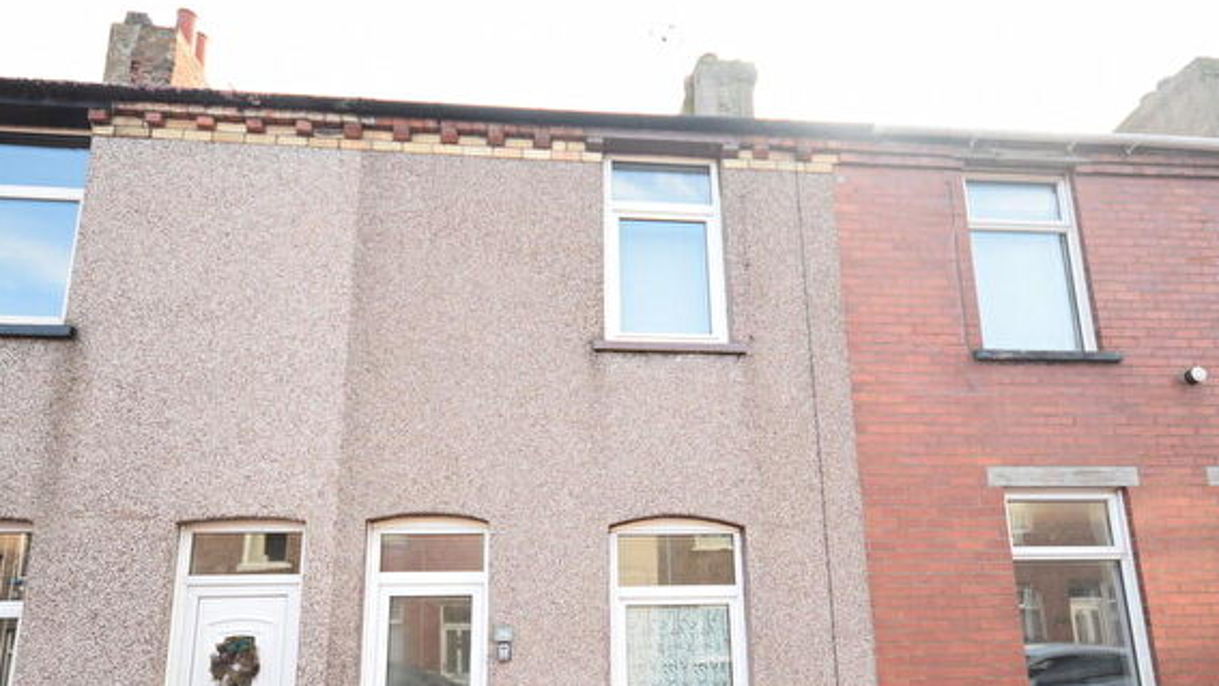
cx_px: 613
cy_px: 489
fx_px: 722
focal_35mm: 22
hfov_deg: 80.4
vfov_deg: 49.4
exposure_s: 1/125
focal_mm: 11.5
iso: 400
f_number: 5.6
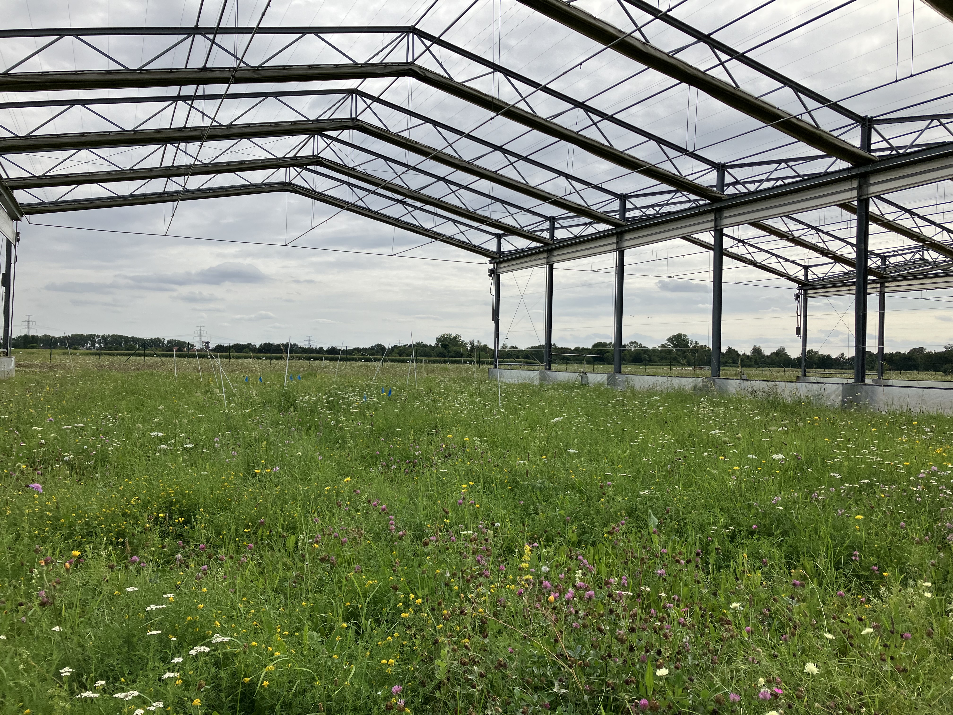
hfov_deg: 63.4
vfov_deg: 49.7
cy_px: 358
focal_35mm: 28
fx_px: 771
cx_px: 476
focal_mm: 3.99
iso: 32
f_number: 1.8
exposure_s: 1/3040
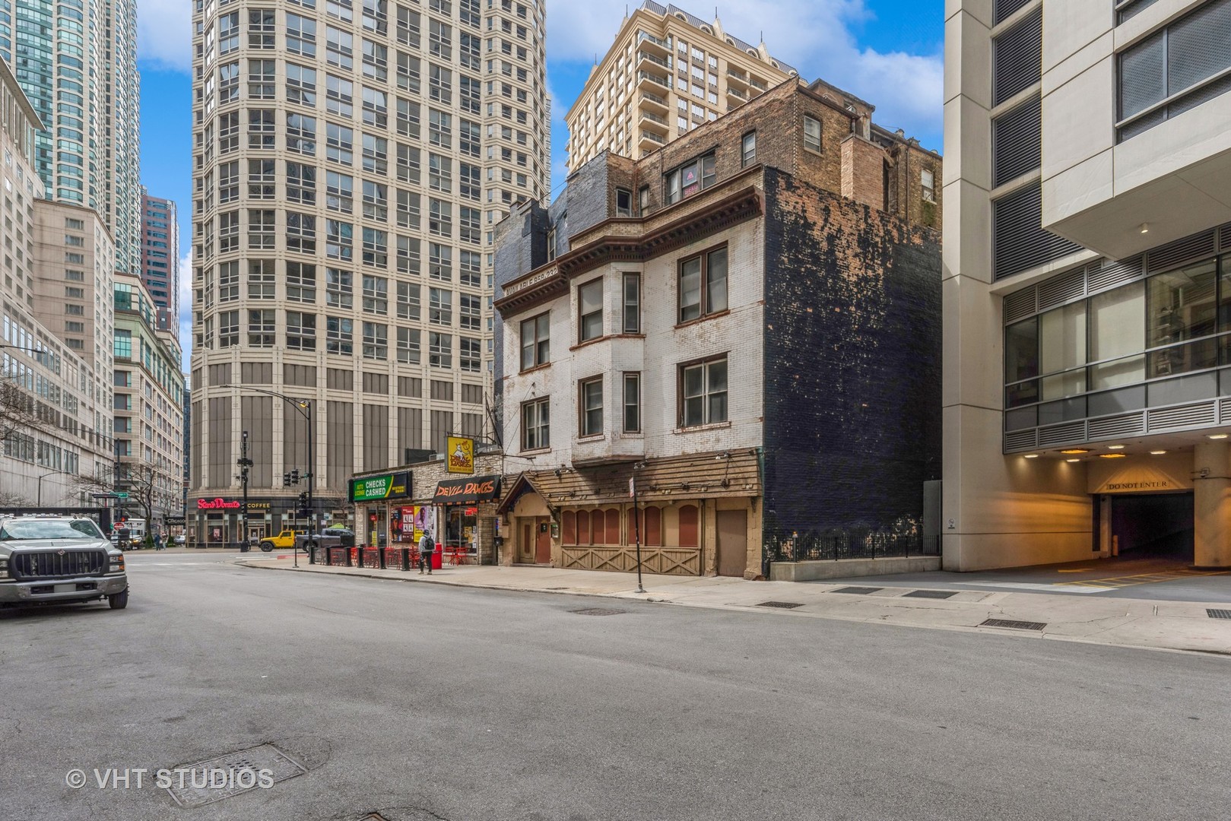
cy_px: 410
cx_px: 616
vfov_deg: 73.8
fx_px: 547
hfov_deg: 96.7
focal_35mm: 16
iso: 250
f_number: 11
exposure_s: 1/200
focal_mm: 16
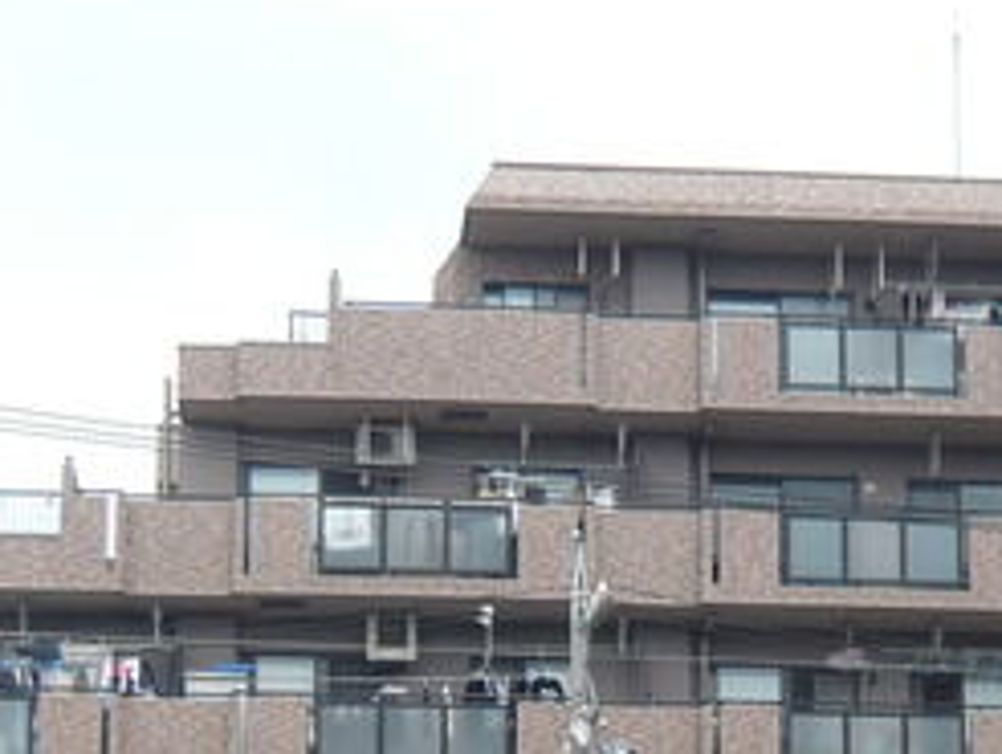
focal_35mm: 95
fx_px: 2753
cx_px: 440
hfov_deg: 20.6
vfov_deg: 15.1
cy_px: 860
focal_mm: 4.6
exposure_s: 1/800
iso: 100
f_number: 2.8
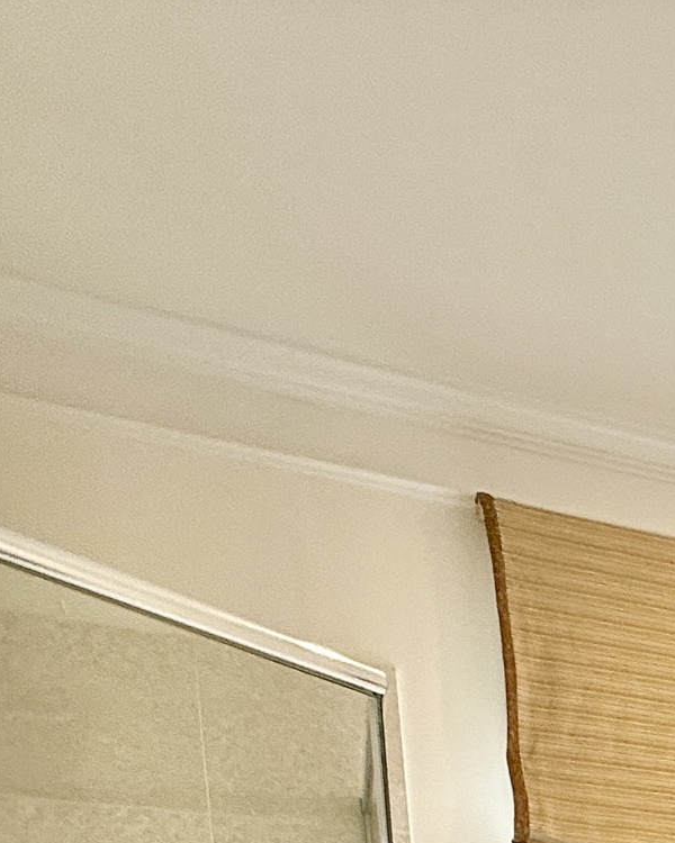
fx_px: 1398
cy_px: 1291
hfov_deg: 18.7
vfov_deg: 25.0
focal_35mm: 56
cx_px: 1307
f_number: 2.2
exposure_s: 1/120
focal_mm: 2.22
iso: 64
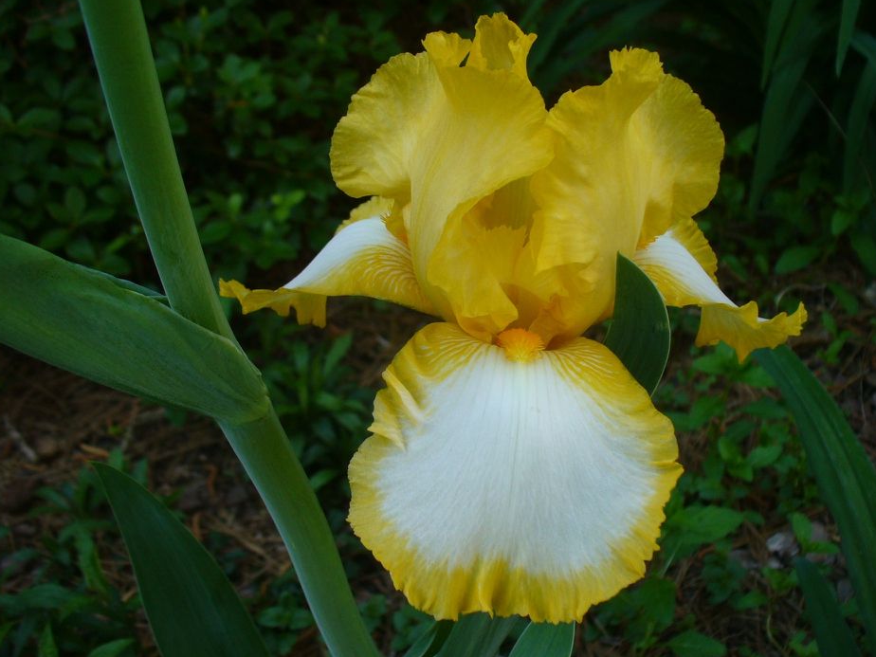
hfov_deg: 45.7
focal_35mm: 41
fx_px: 1038
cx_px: 478
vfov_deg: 35.1
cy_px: 325
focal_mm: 6.1
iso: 80
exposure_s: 1/100
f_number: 2.8
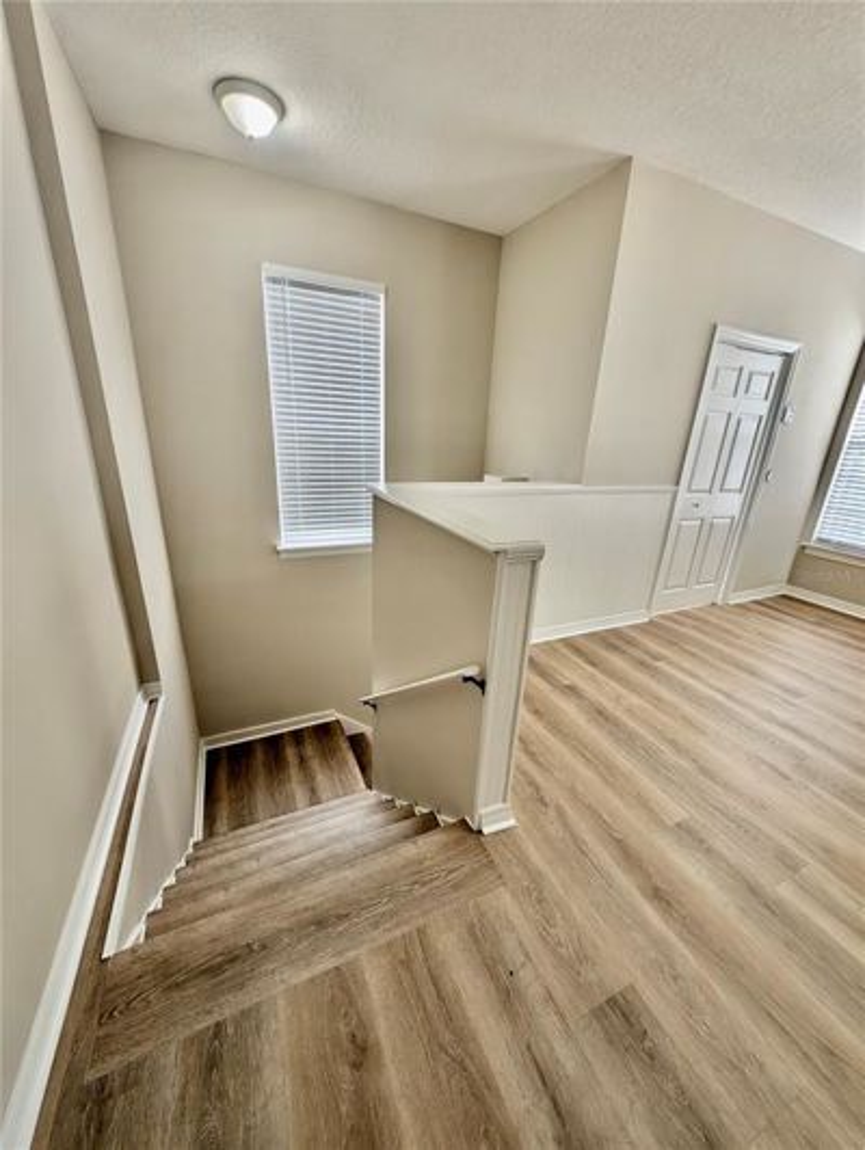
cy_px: 575
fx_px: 399
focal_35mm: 12
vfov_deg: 110.5
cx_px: 432
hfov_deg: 94.6
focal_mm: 2.23
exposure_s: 1/64.5
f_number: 1.95
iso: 36
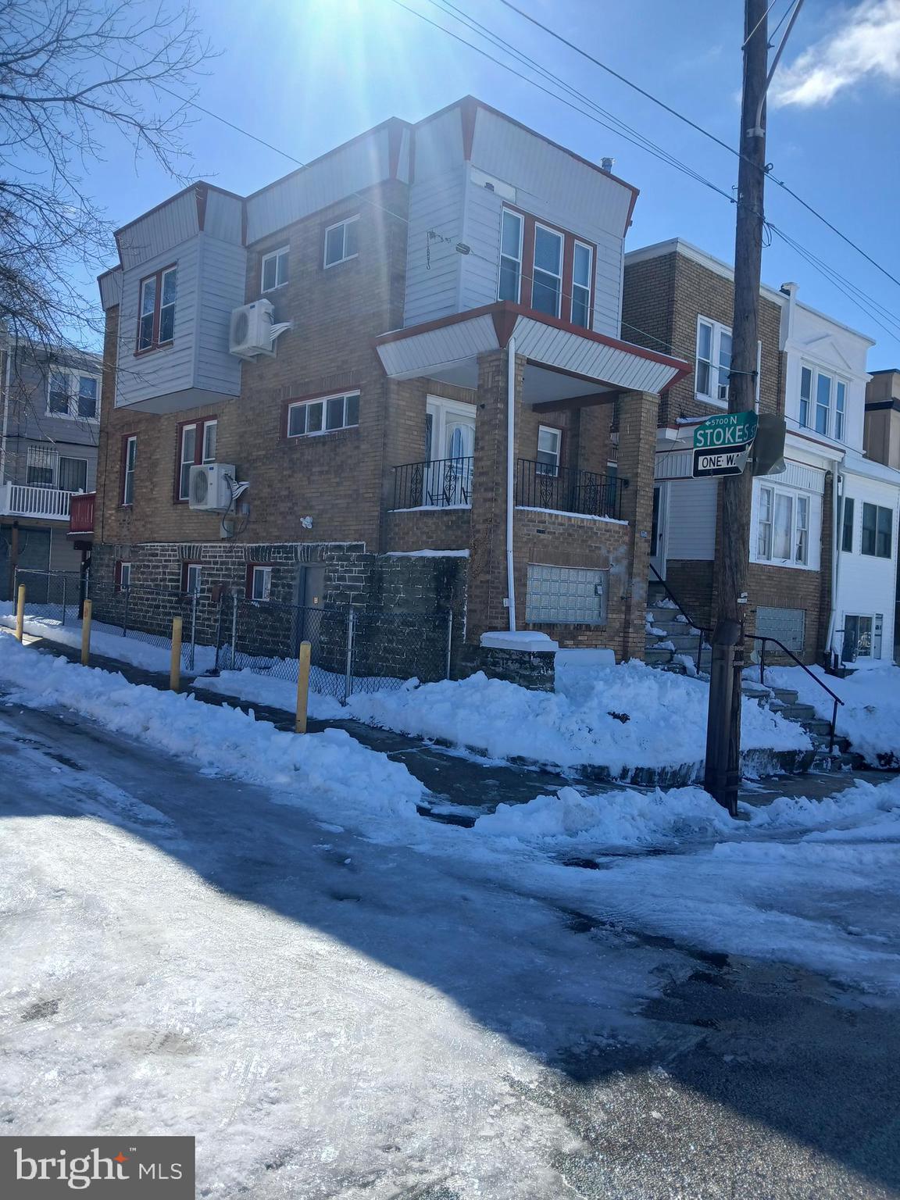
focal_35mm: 26
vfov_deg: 67.3
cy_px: 600
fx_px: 901
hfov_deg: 53.1
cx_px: 450
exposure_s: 1/848
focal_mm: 3.98
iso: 20
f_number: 1.8
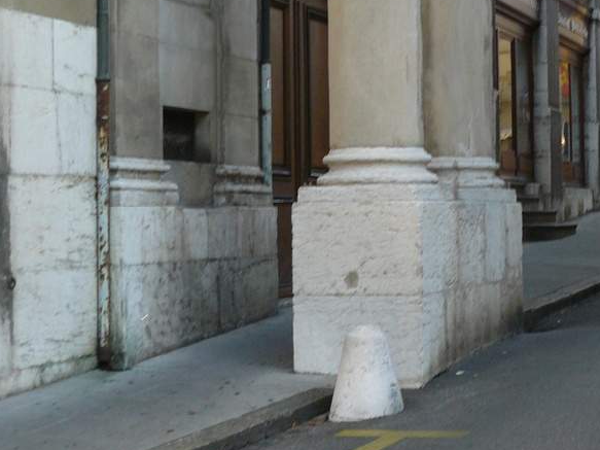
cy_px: 199
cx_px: 407
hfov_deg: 24.6
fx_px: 1369
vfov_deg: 18.6
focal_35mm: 79
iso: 100
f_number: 3.2
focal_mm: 6
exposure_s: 1/100
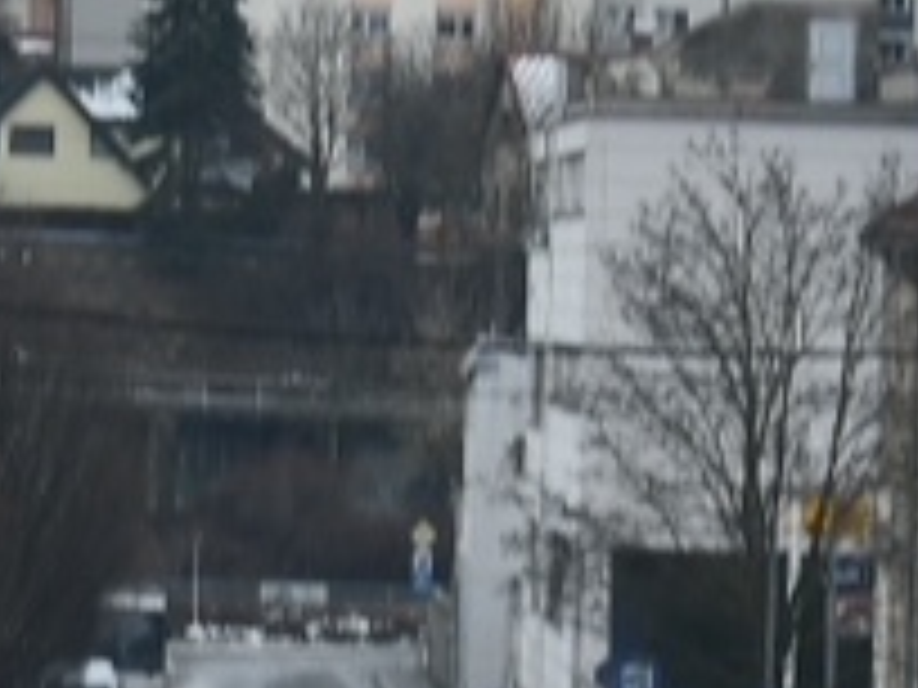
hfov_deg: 2.5
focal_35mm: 779
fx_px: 20659
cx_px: 904
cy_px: 688
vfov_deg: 1.9
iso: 200
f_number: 6.3
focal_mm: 86
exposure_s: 1/500
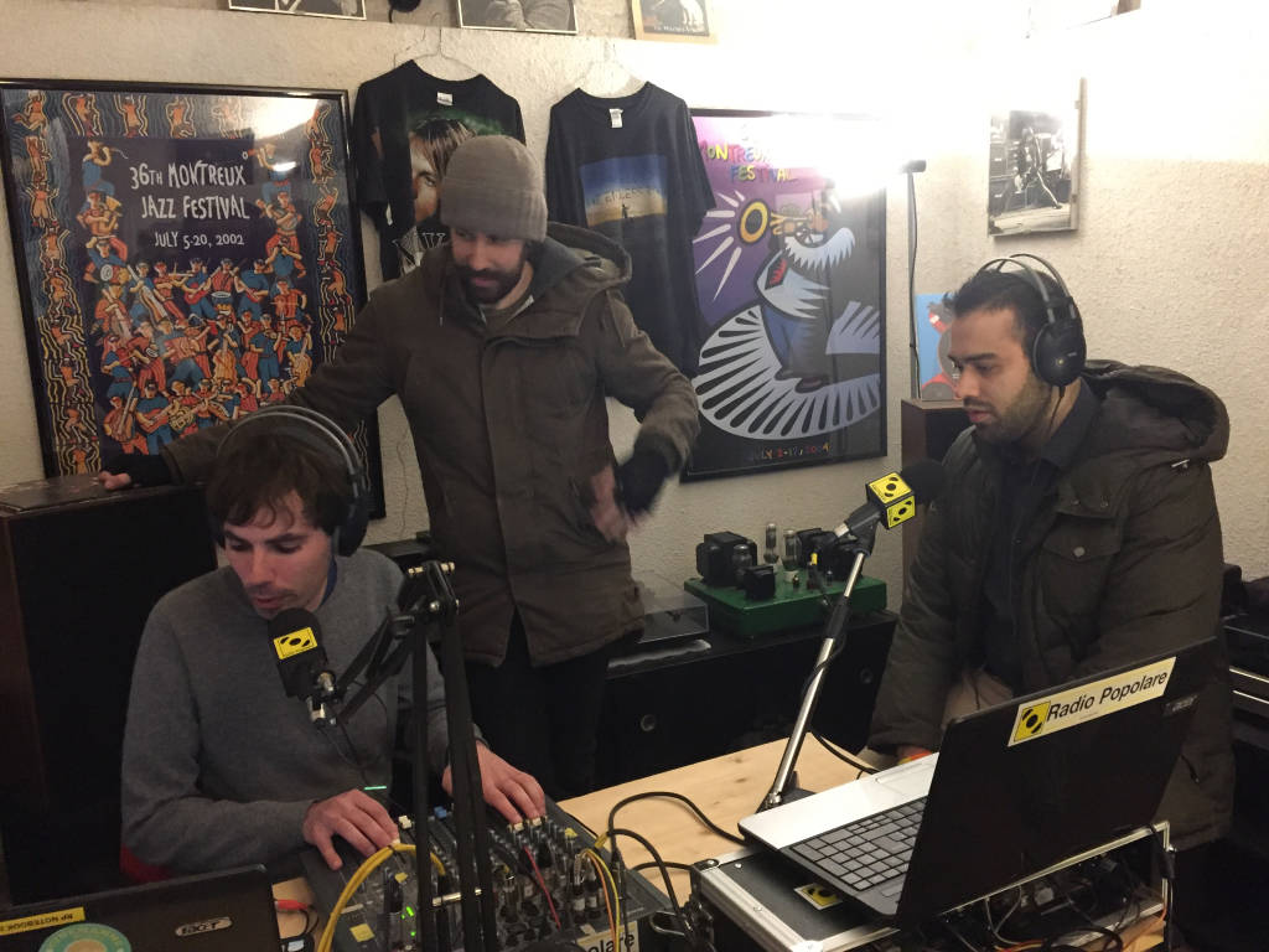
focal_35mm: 29
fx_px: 1063
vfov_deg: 48.2
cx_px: 634
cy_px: 476
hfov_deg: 61.7
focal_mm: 4.15
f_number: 2.2
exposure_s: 1/17
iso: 400
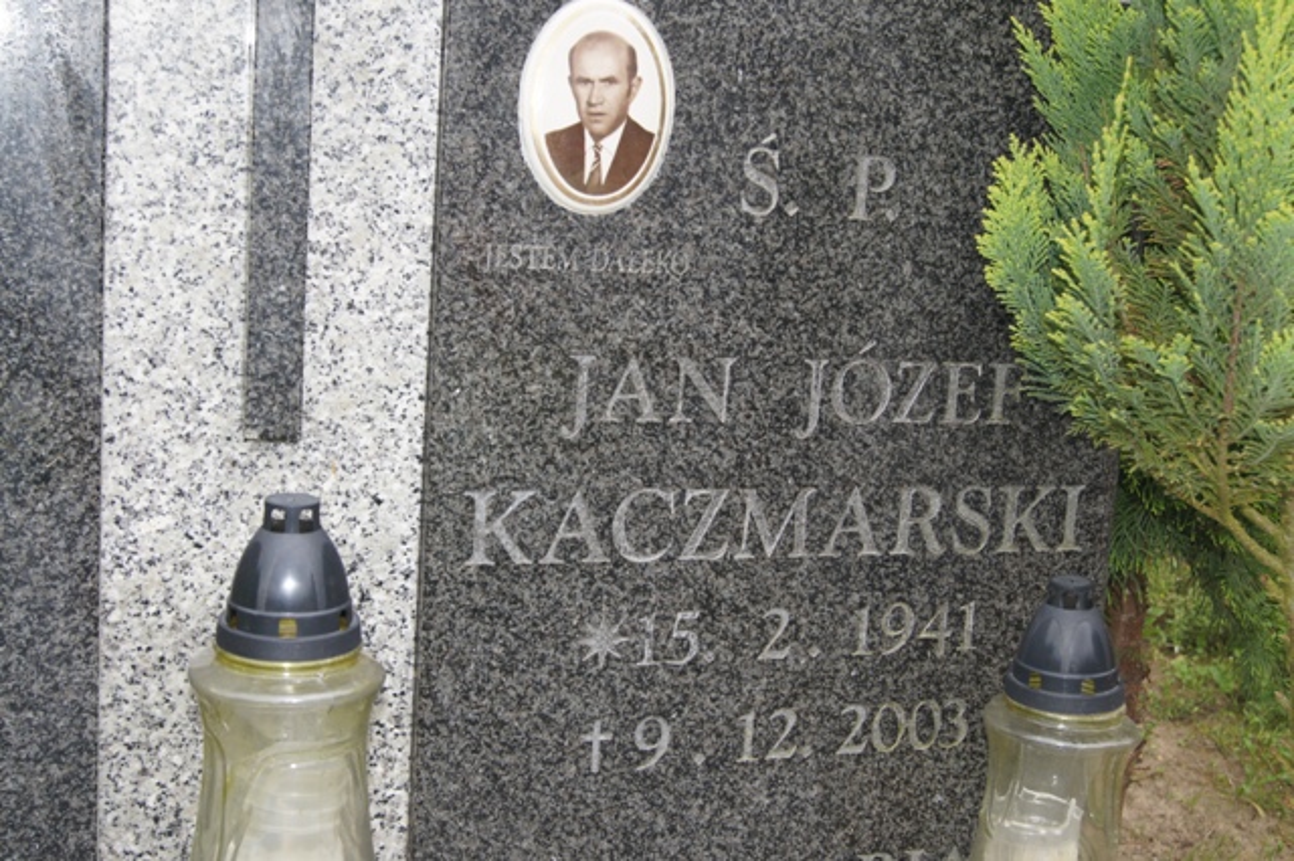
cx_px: 647
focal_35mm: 45
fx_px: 1617
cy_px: 430
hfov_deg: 43.6
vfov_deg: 29.8
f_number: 6.3
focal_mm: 30
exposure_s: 1/160
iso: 200
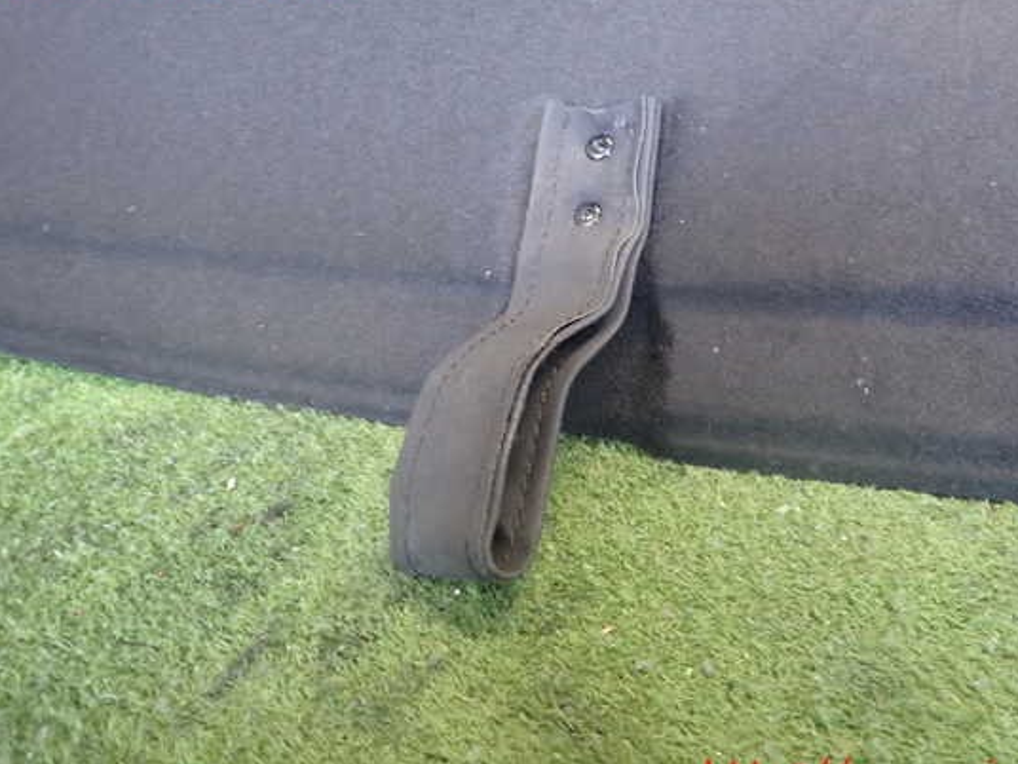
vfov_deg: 49.7
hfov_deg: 63.3
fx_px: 823
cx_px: 564
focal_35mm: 28
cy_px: 374
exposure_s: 1/30
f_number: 2
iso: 500
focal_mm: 4.5
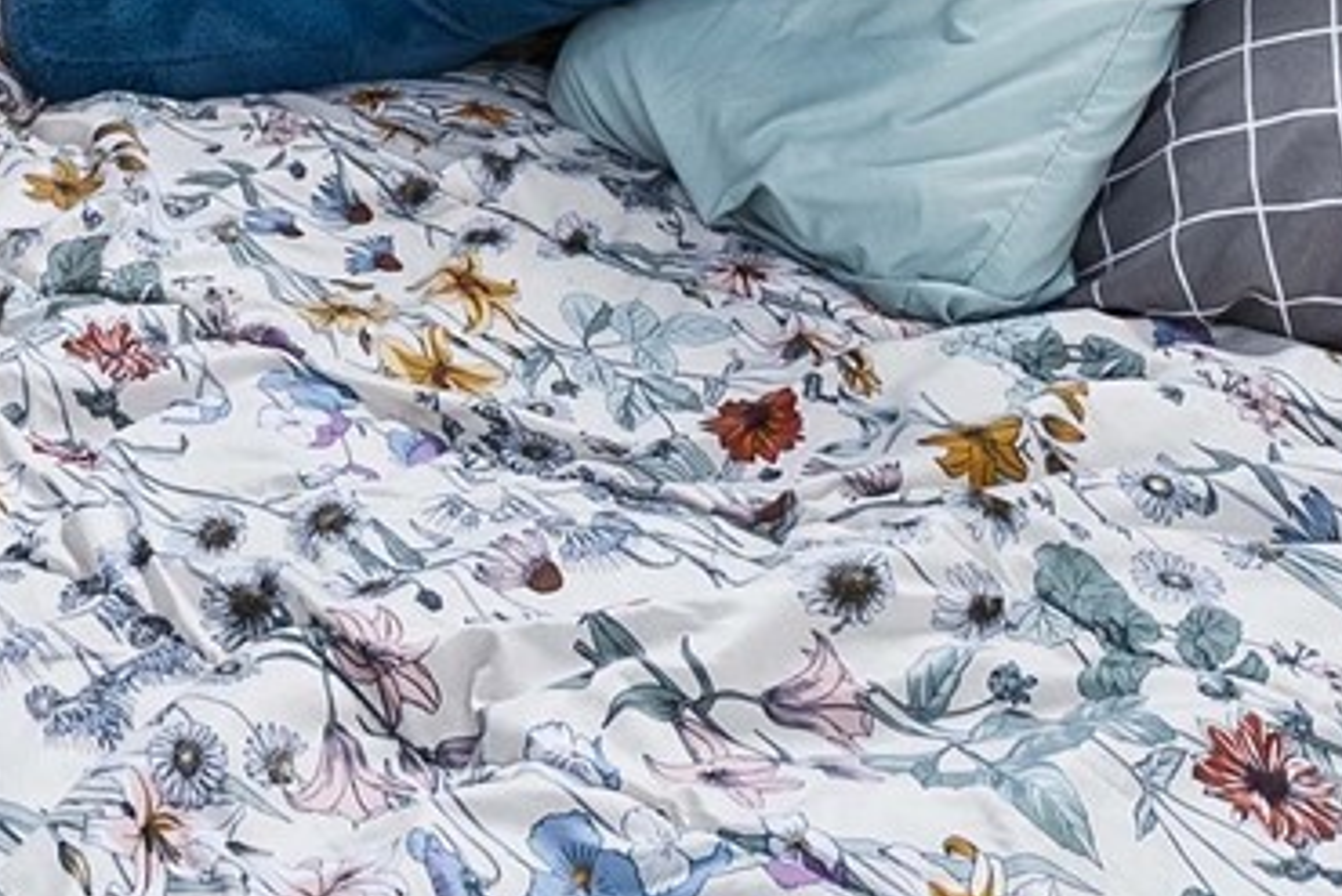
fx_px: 2051
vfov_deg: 18.9
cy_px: -722
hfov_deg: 35.2
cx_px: 285
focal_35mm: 55
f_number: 7.1
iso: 1000
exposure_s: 1/2.5
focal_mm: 12
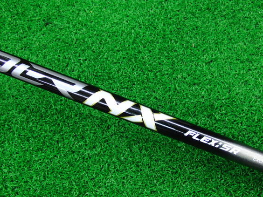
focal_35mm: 42
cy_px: 108
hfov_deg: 44.8
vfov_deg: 34.3
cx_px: 136
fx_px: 319
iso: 400
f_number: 3.6
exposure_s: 1/30
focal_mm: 6.42
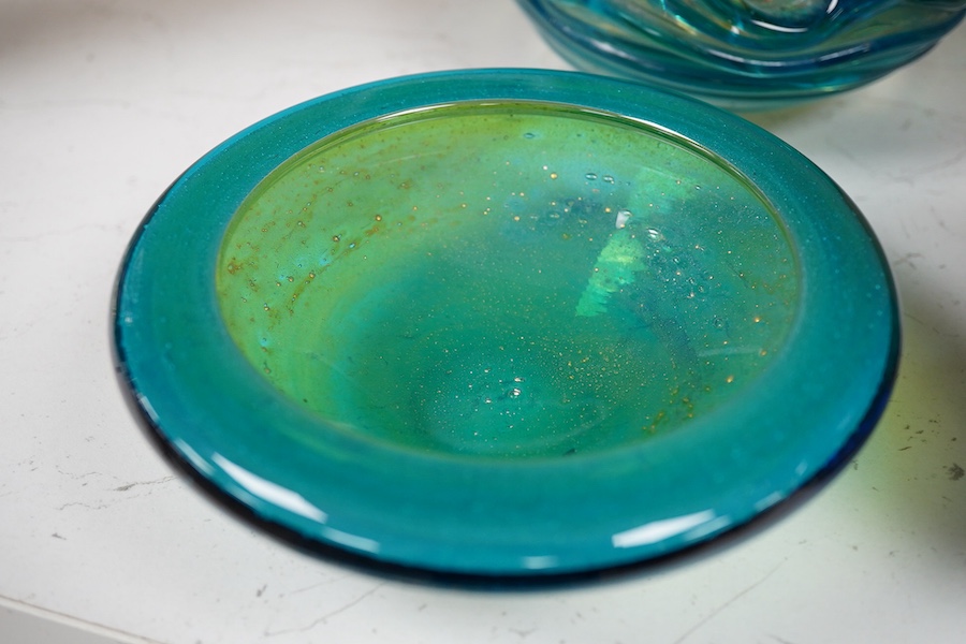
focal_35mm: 45
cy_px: 322
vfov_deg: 29.9
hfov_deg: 43.6
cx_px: 483
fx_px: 1207
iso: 1250
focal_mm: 30
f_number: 7.1
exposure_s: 1/125
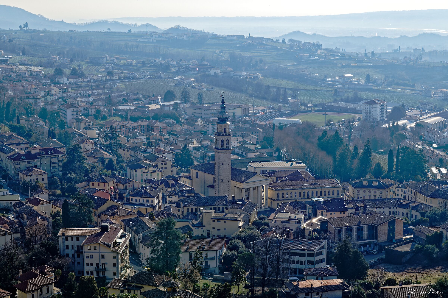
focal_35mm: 70
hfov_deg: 28.9
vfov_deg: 19.4
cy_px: 149
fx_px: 871
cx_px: 224
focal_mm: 70
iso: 320
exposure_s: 1/160
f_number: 20
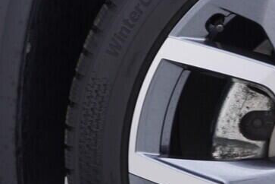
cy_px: 144
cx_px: 412
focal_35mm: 143
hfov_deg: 13.5
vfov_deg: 9.6
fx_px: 1092
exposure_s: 1/50
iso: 125
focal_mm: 24
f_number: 3.2
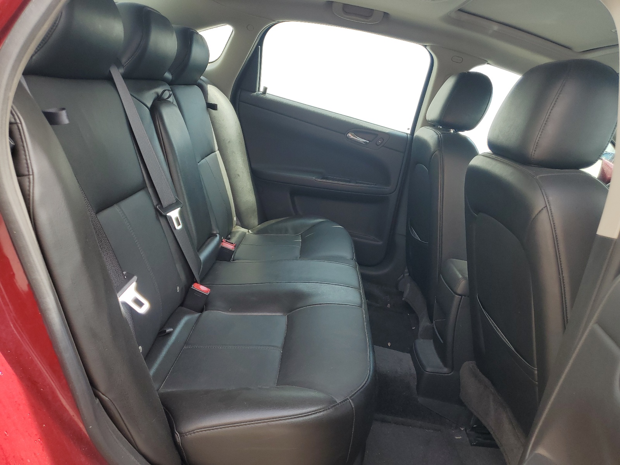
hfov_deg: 67.3
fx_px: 466
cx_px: 310
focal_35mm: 26
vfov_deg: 53.1
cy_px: 232
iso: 50
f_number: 1.5
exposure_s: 1/385
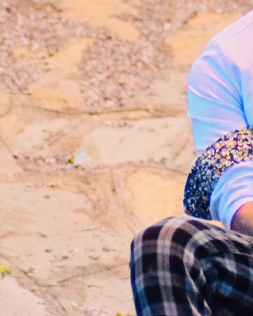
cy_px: 172
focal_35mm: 495
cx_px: 337
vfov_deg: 3.9
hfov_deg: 3.1
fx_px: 4635
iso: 6400
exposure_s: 1/80
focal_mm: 92
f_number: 4
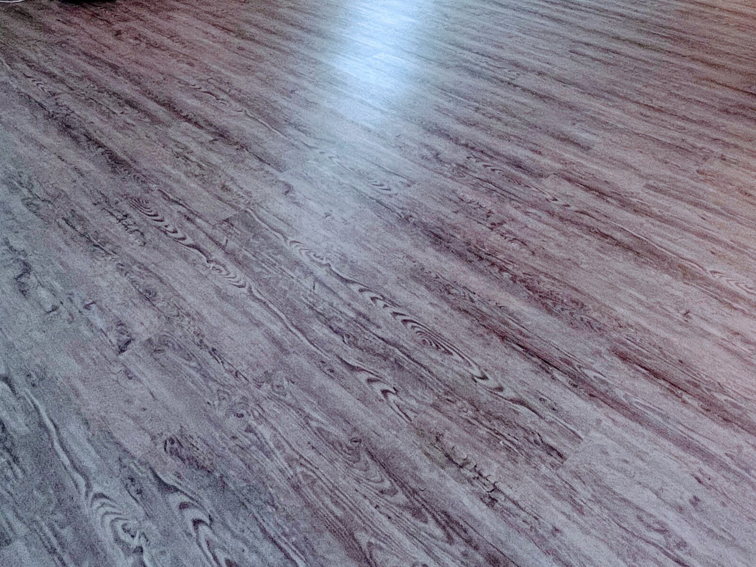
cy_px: -87
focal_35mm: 33
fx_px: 721
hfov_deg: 55.0
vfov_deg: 35.4
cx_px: 448
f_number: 1.8
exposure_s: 1/120
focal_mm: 1.57
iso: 125
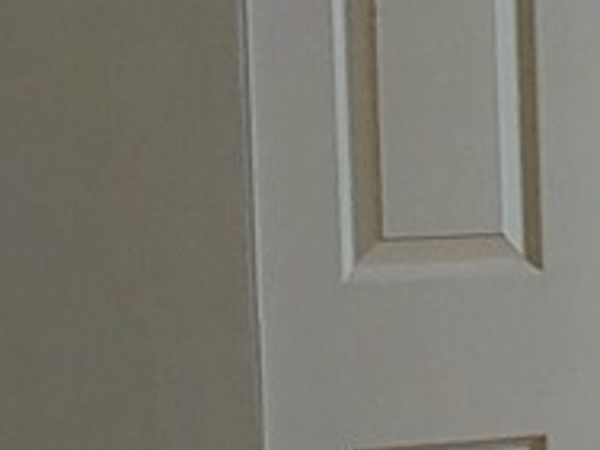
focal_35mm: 215
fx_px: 3727
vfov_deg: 6.8
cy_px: 597
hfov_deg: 8.8
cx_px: 1149
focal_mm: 2.91
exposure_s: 1/185
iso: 50
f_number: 1.9
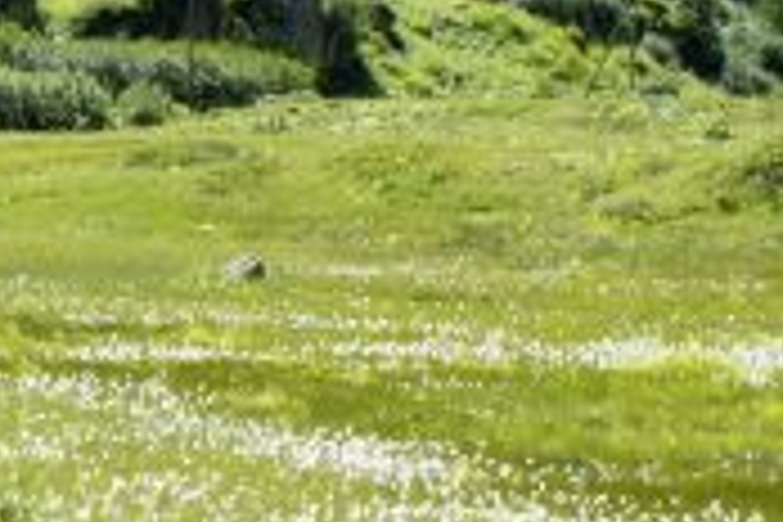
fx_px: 3747
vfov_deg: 7.9
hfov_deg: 11.2
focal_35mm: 172
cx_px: -567
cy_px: 72
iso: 200
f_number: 11
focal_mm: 25
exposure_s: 1/80
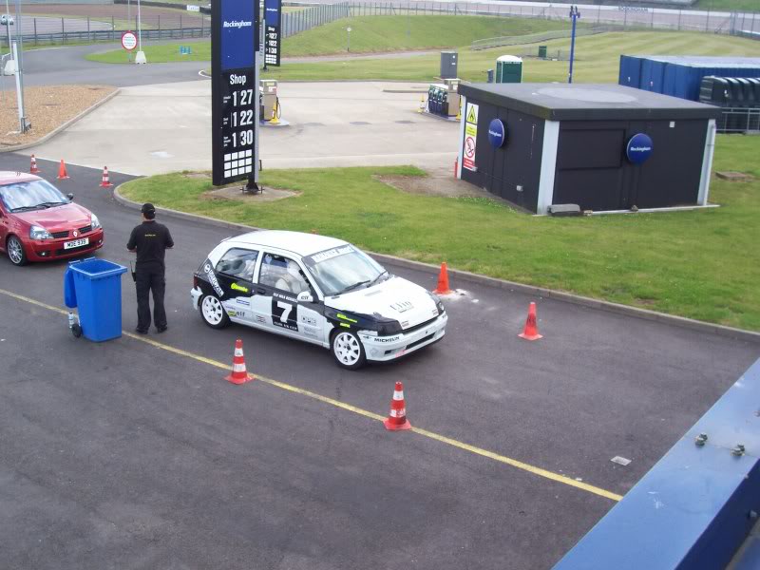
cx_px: 380
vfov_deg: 34.3
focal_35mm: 42
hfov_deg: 44.8
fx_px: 922
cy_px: 285
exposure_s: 1/363
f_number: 2.9
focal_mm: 7
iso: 80
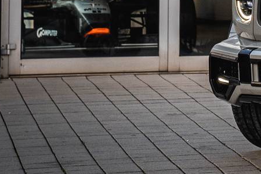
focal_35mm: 256
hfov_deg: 7.8
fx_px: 1856
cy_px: -128
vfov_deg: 5.3
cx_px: 455
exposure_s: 1/125
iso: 1000
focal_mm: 60
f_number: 5
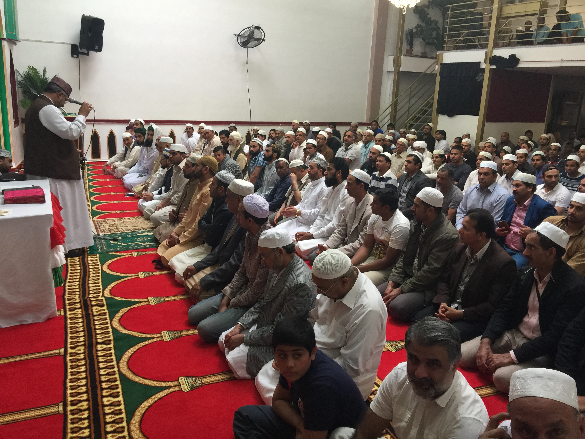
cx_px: 292
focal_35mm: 29
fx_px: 490
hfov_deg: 61.7
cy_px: 220
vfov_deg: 48.2
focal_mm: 4.15
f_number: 2.2
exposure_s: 1/30
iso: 50
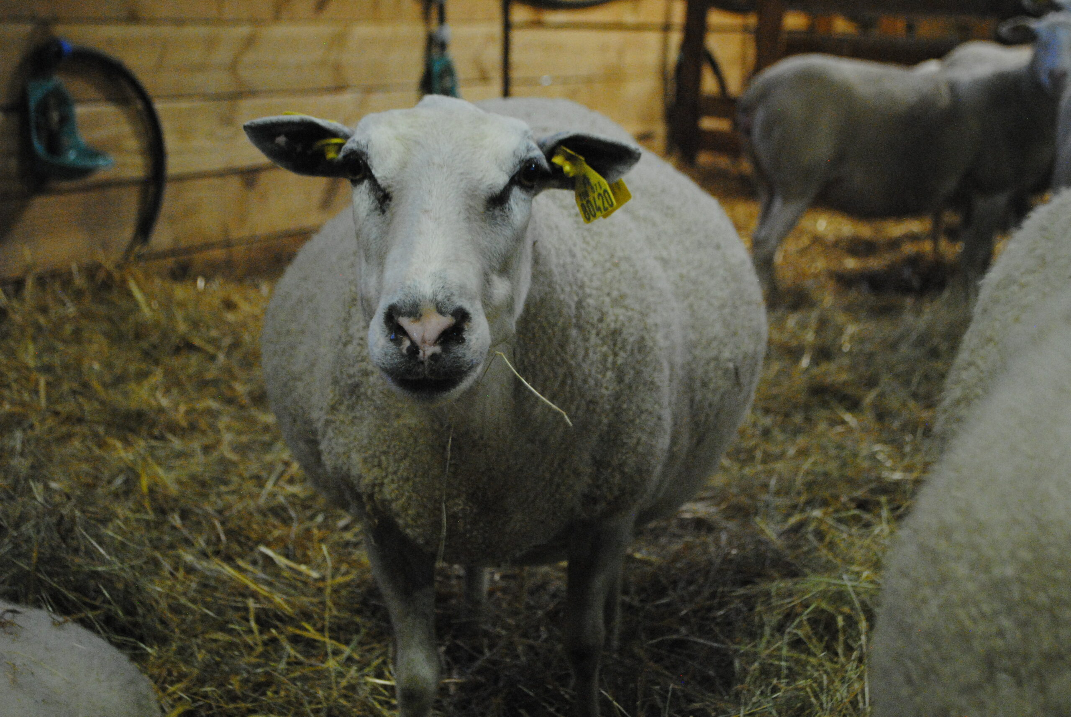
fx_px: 1787
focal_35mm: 60
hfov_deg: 33.4
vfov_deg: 22.7
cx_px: 536
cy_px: 358
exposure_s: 1/6
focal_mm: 40
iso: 1600
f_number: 5.3
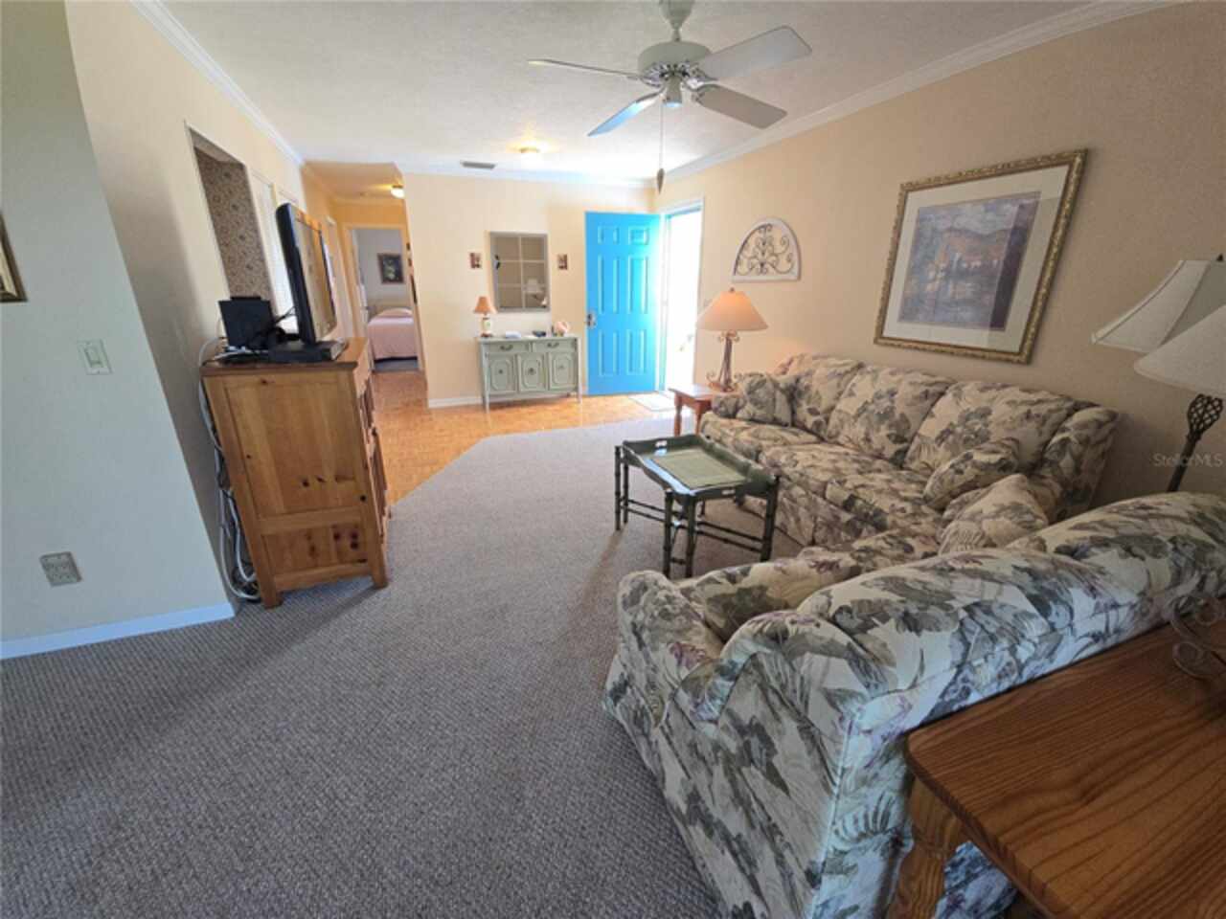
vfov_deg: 89.9
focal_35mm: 13
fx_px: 460
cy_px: 460
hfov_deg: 106.2
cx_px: 613
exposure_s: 1/60
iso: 80
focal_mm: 2.2
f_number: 2.2
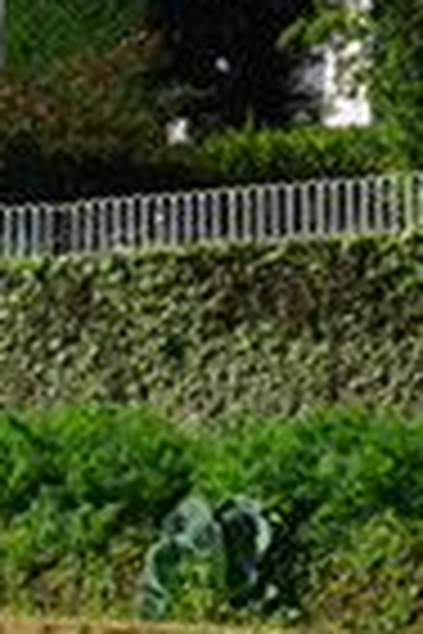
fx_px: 6838
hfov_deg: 3.5
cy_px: -299
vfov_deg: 5.3
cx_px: -508
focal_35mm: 388
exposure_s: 1/160
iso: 100
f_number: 11
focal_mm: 70
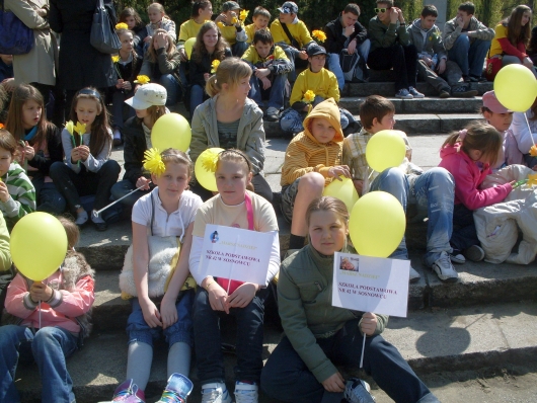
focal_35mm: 38
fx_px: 590
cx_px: 268
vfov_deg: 37.7
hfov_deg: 49.0
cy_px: 202
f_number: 8.4
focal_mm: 6.3
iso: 80
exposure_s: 1/180
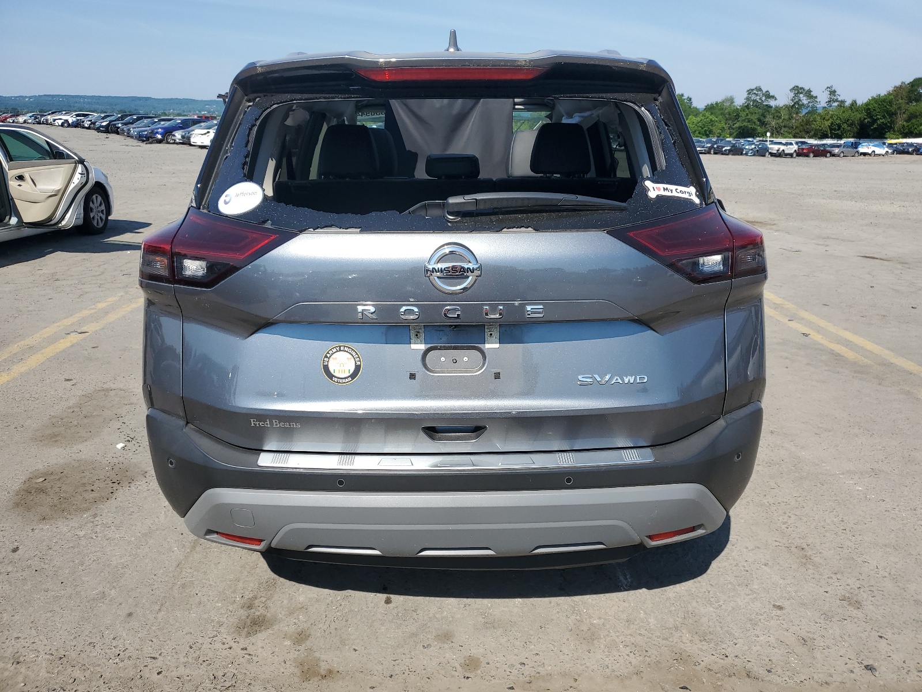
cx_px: 461
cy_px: 346
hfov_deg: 67.3
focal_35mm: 26
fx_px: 693
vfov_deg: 53.1
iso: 50
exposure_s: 1/3333
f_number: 1.5
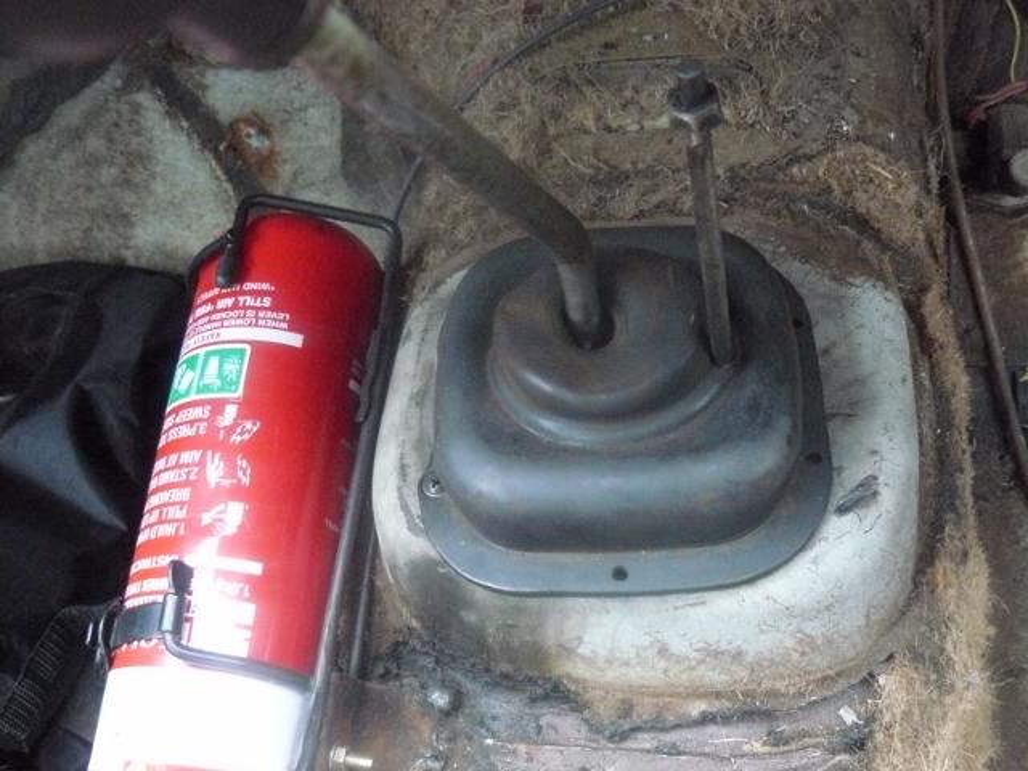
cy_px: 386
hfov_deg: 51.4
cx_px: 514
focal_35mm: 36
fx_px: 1069
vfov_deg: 39.7
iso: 800
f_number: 2.8
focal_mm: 6
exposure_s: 1/20
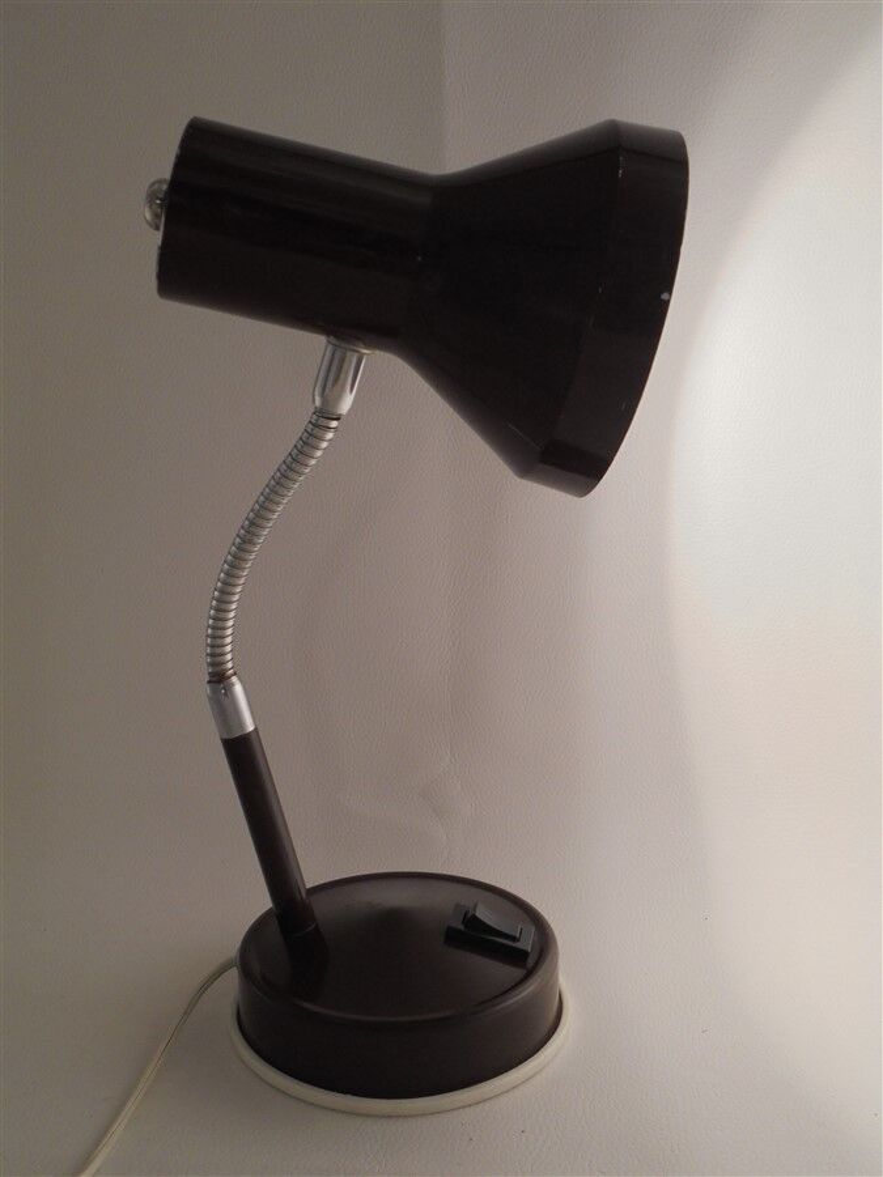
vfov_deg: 49.0
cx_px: 442
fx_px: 1292
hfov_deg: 37.7
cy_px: 588
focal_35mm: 38
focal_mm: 6.9
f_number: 4.2
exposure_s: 1/30
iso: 100
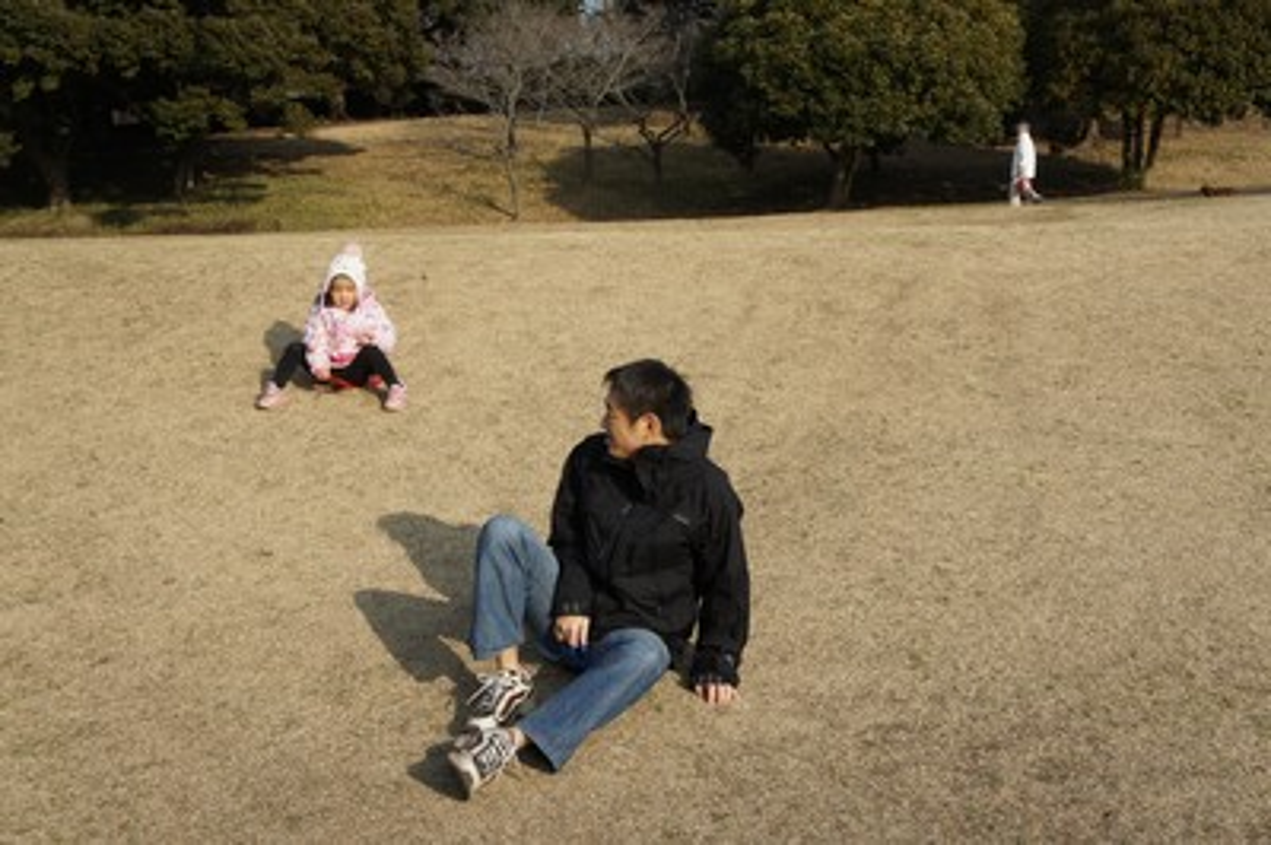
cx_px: 636
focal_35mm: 46
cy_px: 422
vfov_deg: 28.9
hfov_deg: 42.4
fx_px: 1640
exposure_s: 1/400
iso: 200
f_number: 8
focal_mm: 31
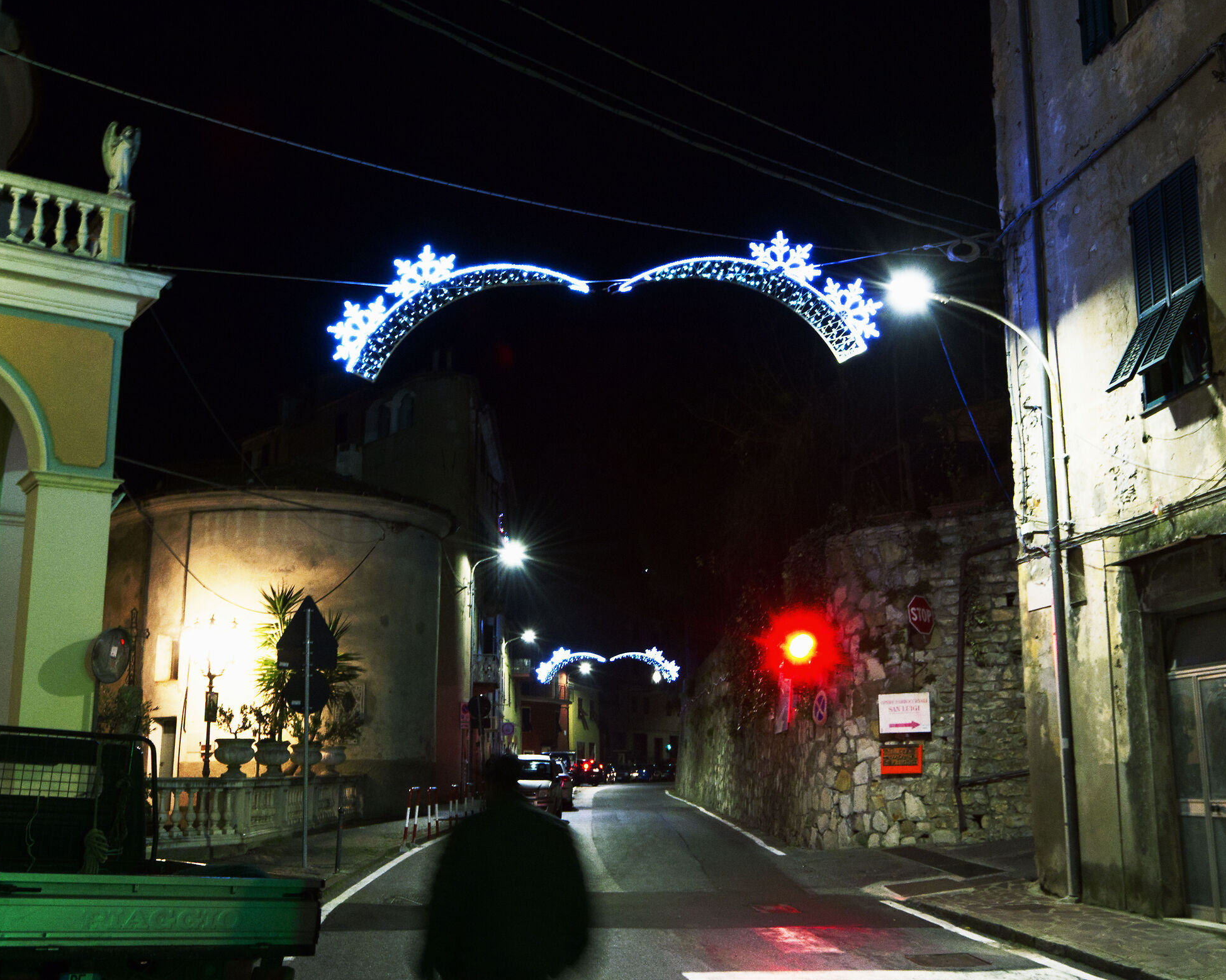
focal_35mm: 37
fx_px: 1342
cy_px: 493
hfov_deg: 49.1
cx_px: 647
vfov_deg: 40.1
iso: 10000
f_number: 14
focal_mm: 32
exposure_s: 1/5
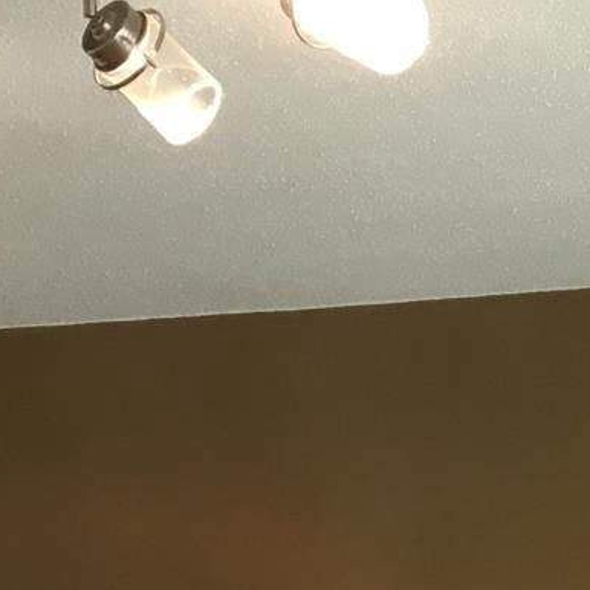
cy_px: 1146
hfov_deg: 12.6
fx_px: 2623
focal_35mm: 136
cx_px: 692
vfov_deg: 11.6
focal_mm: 4.15
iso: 64
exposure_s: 1/30
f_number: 2.2
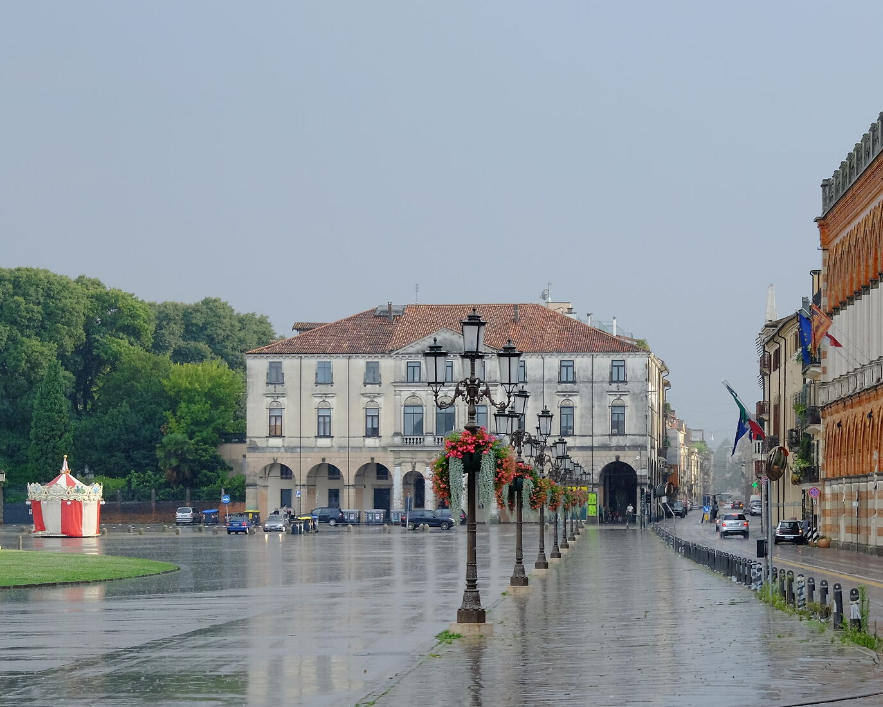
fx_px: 3215
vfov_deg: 12.5
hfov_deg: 15.6
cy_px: 488
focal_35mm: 123
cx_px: 668
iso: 400
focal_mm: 50
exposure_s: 1/400
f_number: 5.6
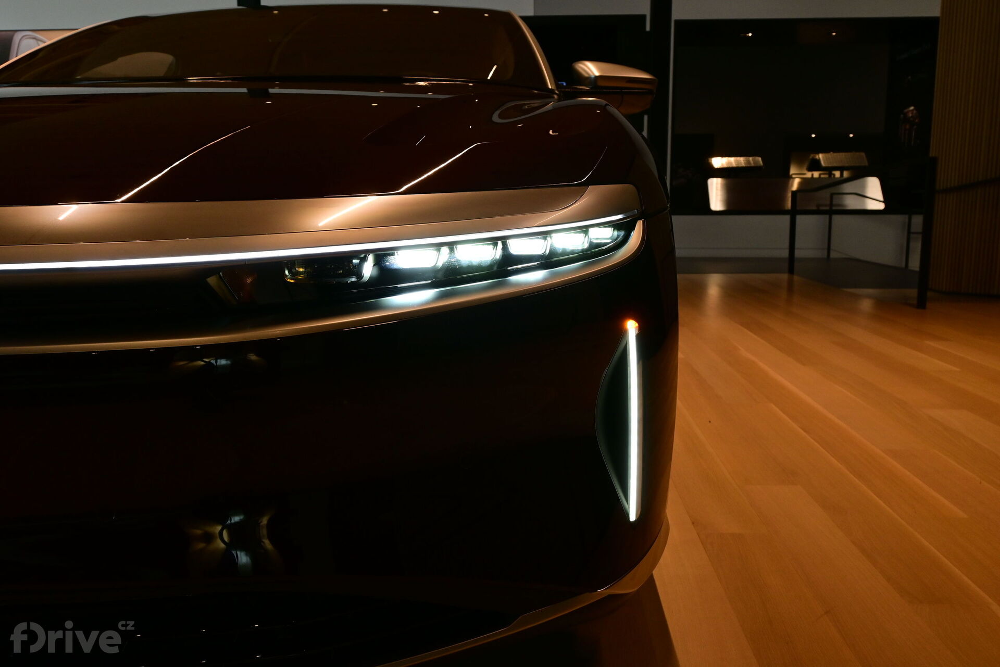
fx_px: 833
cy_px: 334
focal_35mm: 30
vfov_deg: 43.6
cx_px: 500
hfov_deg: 61.9
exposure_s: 1/160
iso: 400
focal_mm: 20
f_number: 7.1
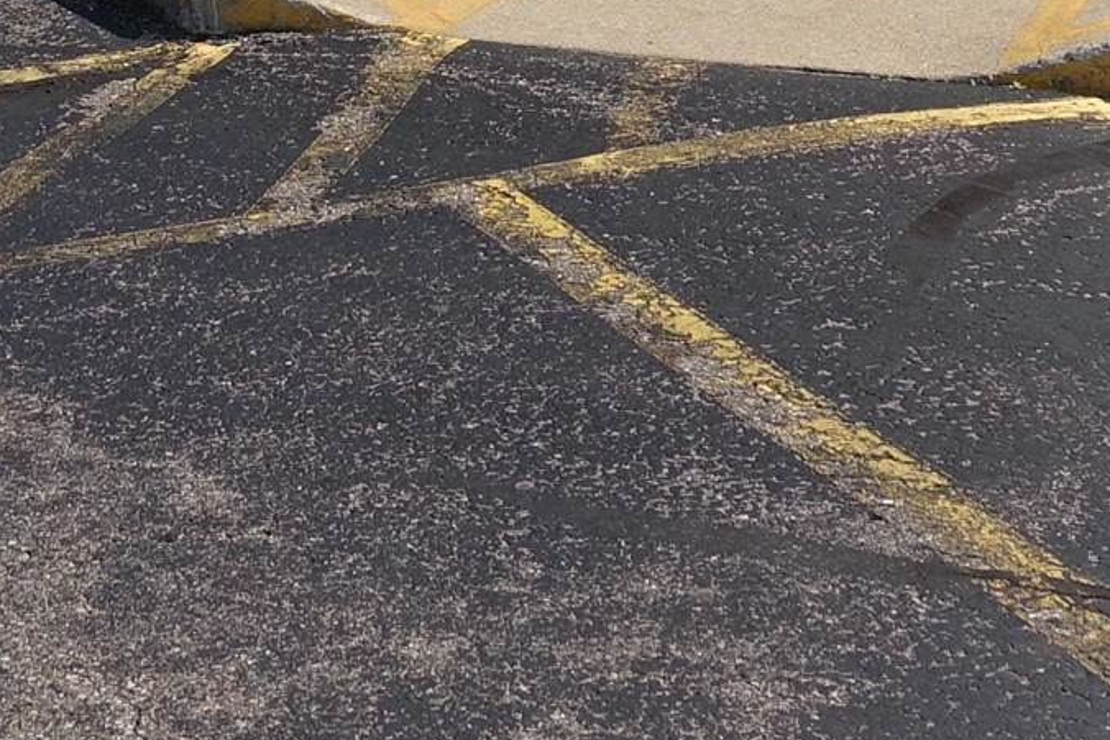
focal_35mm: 109
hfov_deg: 18.5
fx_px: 3361
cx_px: 195
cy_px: -930
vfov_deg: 11.0
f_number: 4.5
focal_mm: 8.8
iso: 125
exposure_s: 1/800
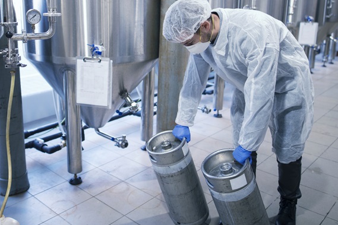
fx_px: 338
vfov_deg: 36.5
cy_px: 75
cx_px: 105
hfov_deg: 51.8
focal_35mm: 36
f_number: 1.6
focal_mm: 20
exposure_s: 1/320
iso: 500
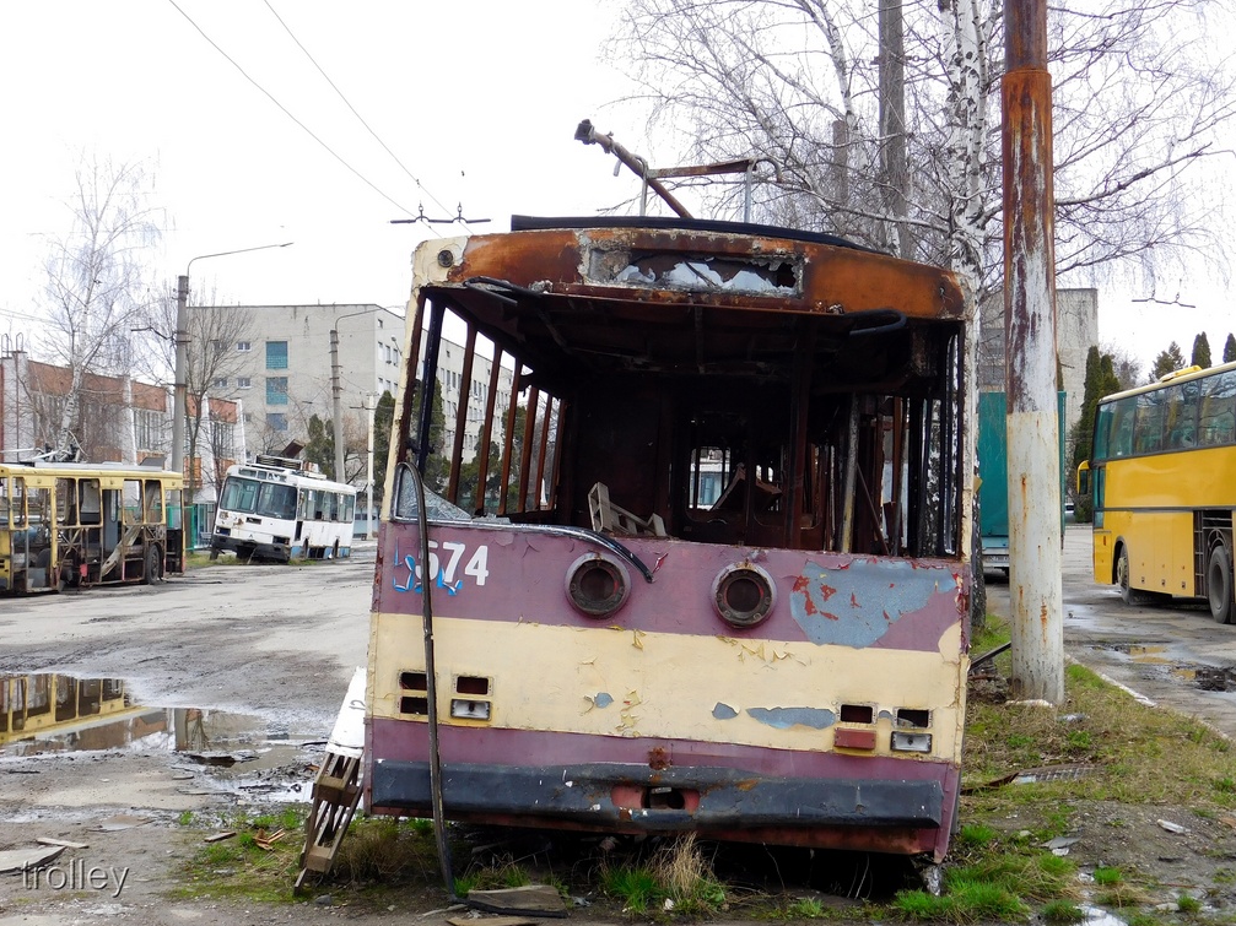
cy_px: 466
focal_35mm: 60
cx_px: 614
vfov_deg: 24.4
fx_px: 2142
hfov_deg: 32.2
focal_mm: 10.4
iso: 125
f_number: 4
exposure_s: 1/80
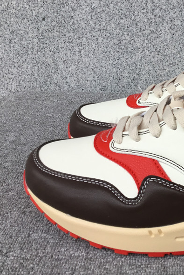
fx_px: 375
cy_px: 136
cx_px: 206
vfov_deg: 40.3
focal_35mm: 49
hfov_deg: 25.4
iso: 32
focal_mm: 3.3
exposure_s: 1/120
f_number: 2.4
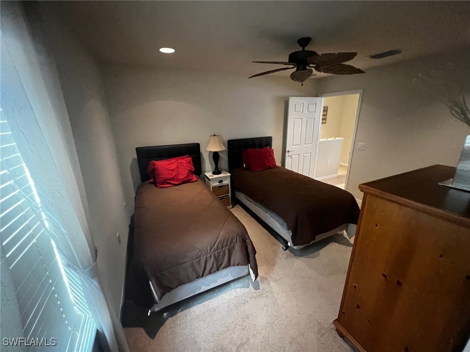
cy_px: 176
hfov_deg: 106.2
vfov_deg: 89.9
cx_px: 235
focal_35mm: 13
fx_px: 177
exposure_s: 1/40
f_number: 1.8
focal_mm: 1.57
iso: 1000
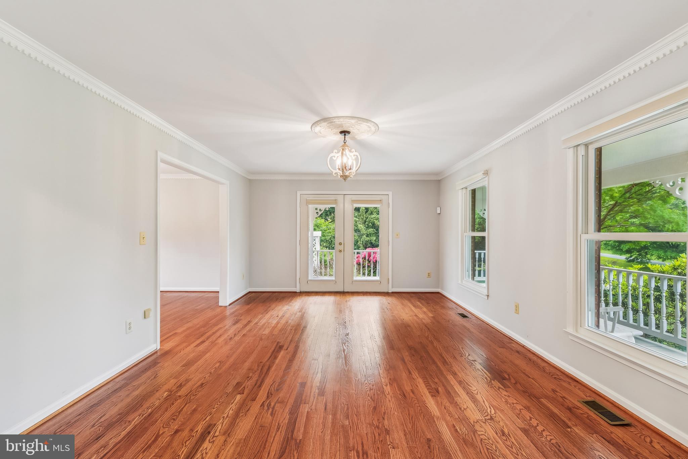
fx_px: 287
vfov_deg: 77.3
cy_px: 230
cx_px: 344
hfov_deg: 100.4
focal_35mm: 15
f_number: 8
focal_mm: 15
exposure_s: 1/2.5
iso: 100
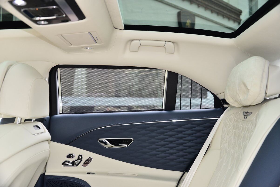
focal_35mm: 36
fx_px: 280
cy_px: 94
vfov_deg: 36.9
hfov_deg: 53.1
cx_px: 140
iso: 320
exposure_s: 1/60
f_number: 4
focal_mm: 36
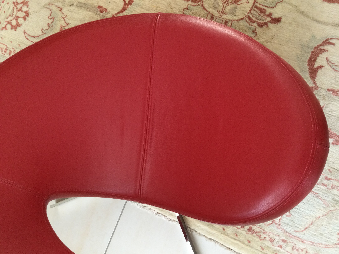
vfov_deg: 45.4
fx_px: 304
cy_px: 127
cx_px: 170
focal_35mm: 31
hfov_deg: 58.4
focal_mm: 3.3
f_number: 2.4
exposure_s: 1/33
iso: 100
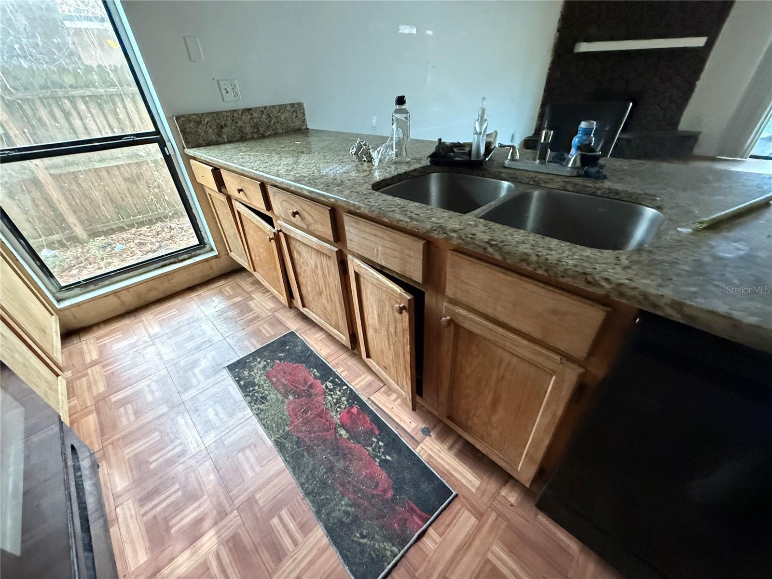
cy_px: 290
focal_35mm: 14
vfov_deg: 85.7
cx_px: 386
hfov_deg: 102.1
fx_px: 312
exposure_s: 1/60
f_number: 2.2
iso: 1000
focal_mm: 2.22
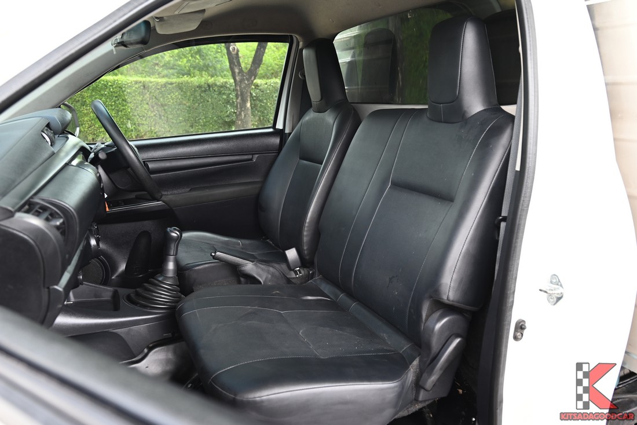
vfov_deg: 44.3
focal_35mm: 30
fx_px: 522
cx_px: 318
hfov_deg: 62.8
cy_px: 212
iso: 800
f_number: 5.6
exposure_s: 1/100
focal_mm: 29.5
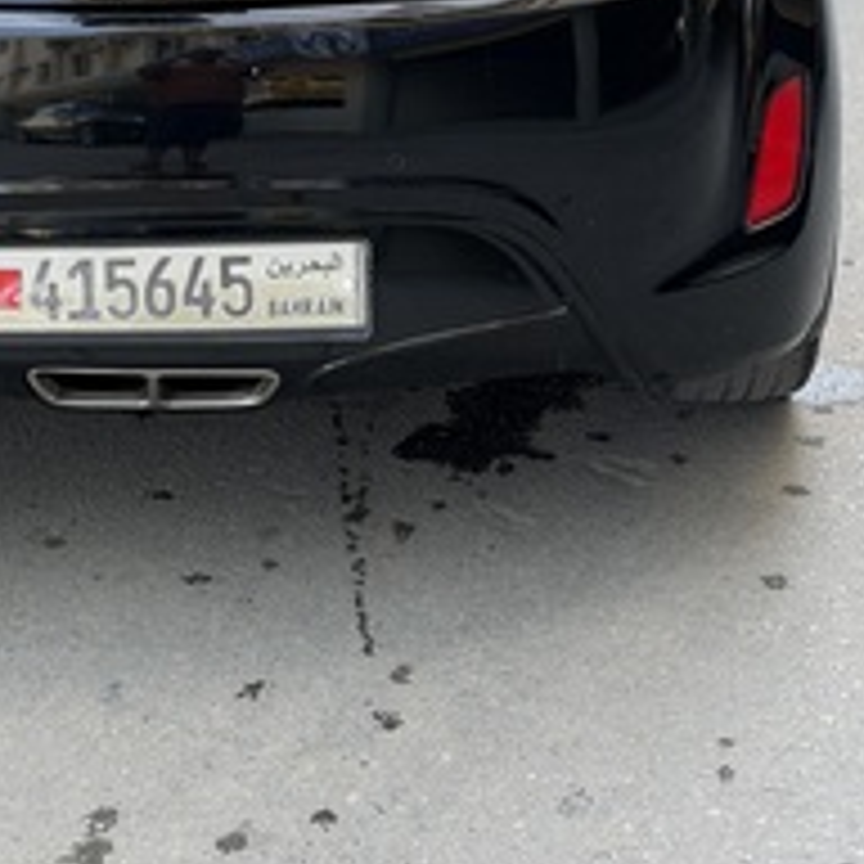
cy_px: -43
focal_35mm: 101
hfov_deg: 17.1
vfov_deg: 16.8
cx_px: 151
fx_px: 2852
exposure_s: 1/327
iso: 80
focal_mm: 6.76
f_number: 1.78
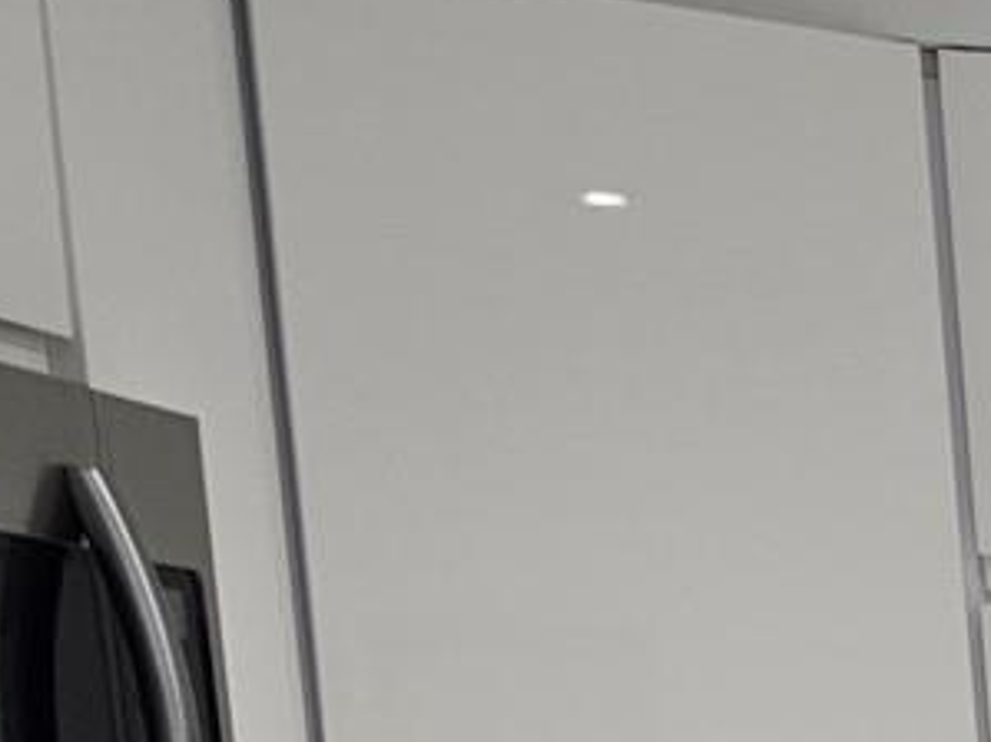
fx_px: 3520
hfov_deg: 12.5
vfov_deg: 10.2
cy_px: 1885
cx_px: 2396
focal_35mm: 123
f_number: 1.7
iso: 125
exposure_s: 1/120
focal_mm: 6.3
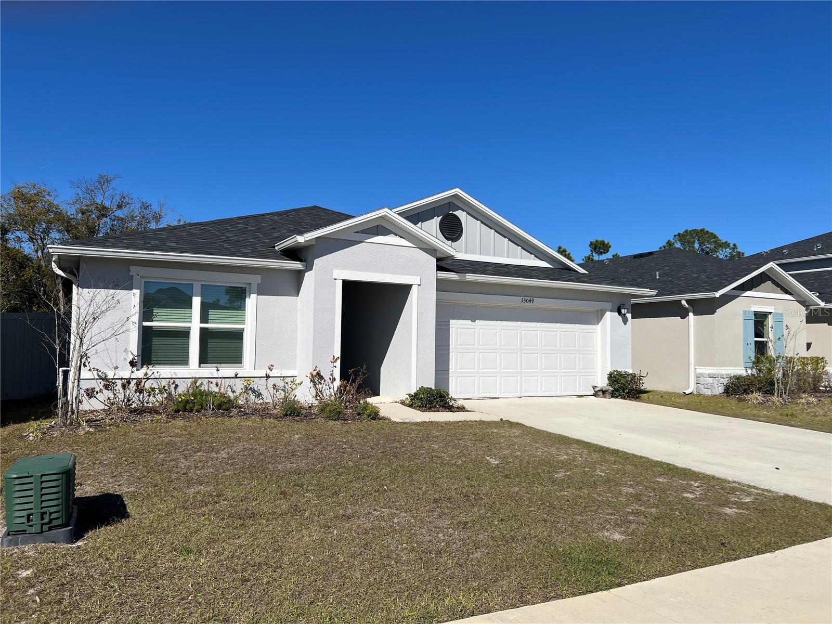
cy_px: 312
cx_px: 416
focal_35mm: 26
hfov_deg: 67.3
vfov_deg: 53.1
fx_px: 625
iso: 50
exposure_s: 1/8000
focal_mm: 5.7
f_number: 1.5
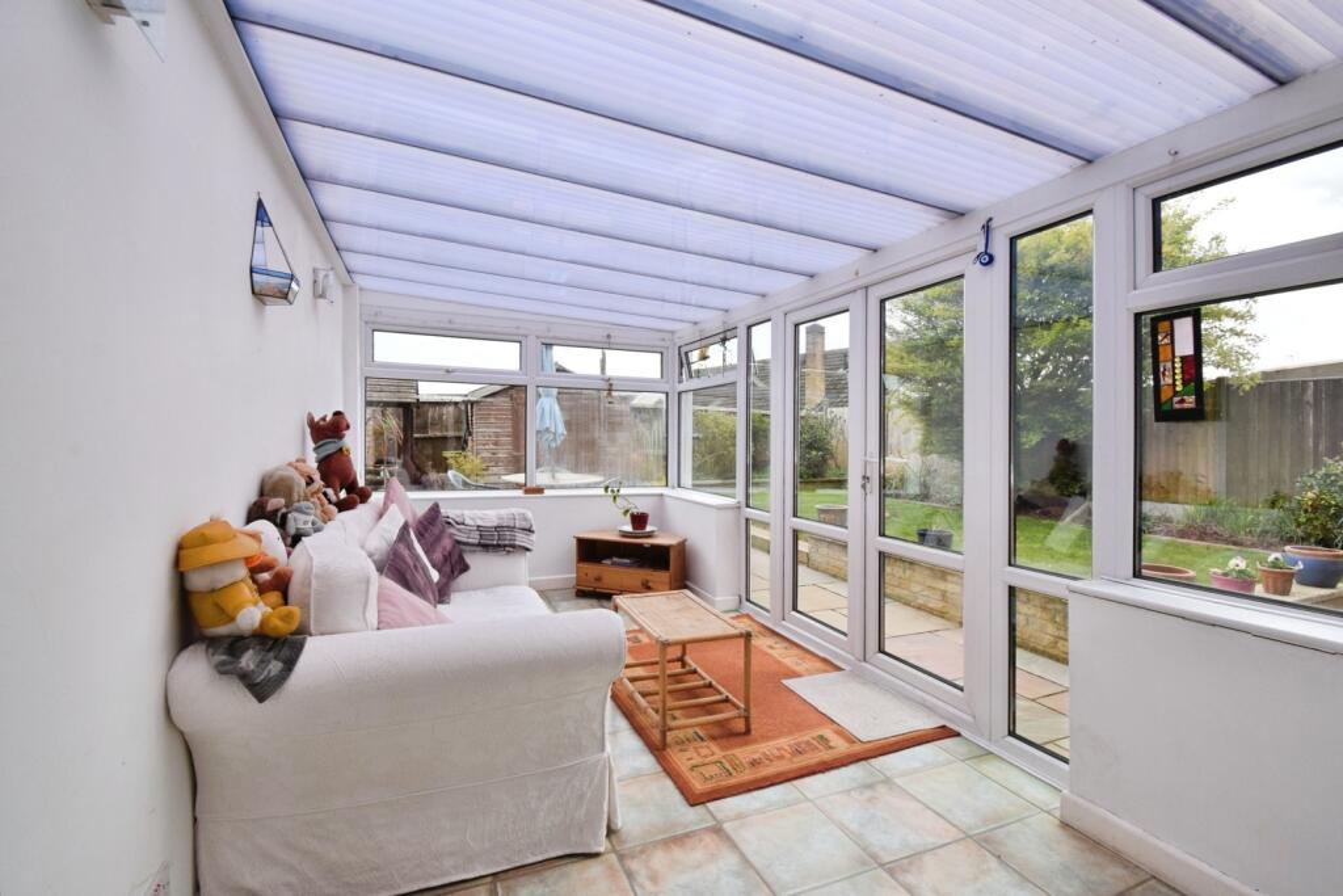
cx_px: 672
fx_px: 560
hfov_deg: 100.4
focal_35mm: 15
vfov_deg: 77.3
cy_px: 448
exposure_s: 1/320
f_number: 11
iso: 1000
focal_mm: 10
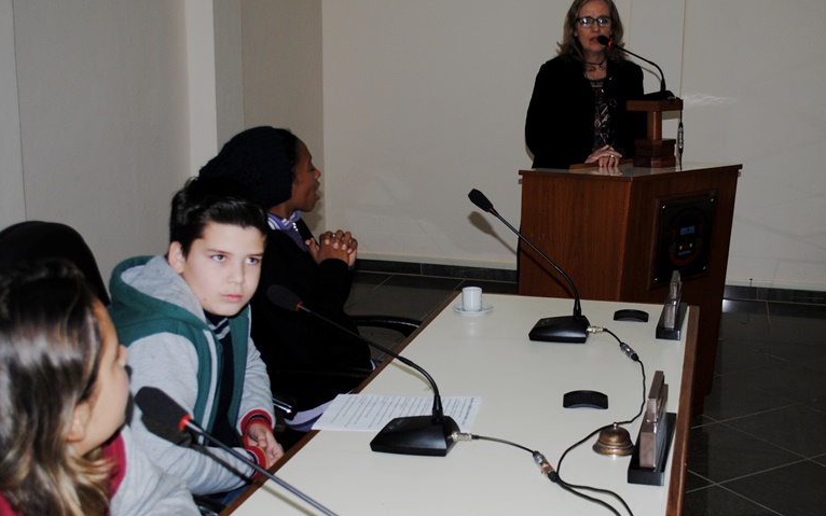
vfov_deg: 28.6
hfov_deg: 44.2
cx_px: 479
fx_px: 1013
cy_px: 275
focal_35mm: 45
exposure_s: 1/60
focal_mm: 22
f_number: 4
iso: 200
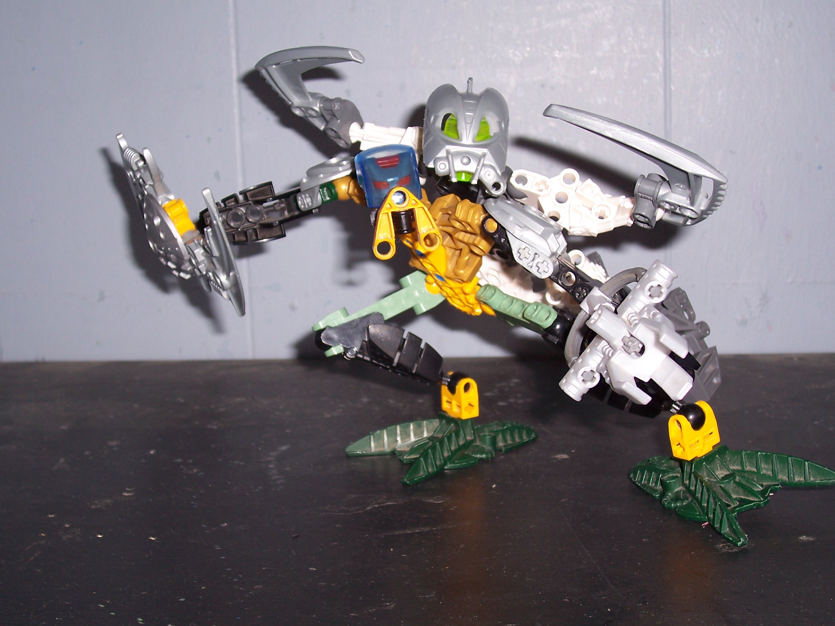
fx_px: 1278
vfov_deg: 27.5
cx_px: 418
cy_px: 313
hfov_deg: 36.2
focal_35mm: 53
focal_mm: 8.6
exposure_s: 1/60
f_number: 3.4
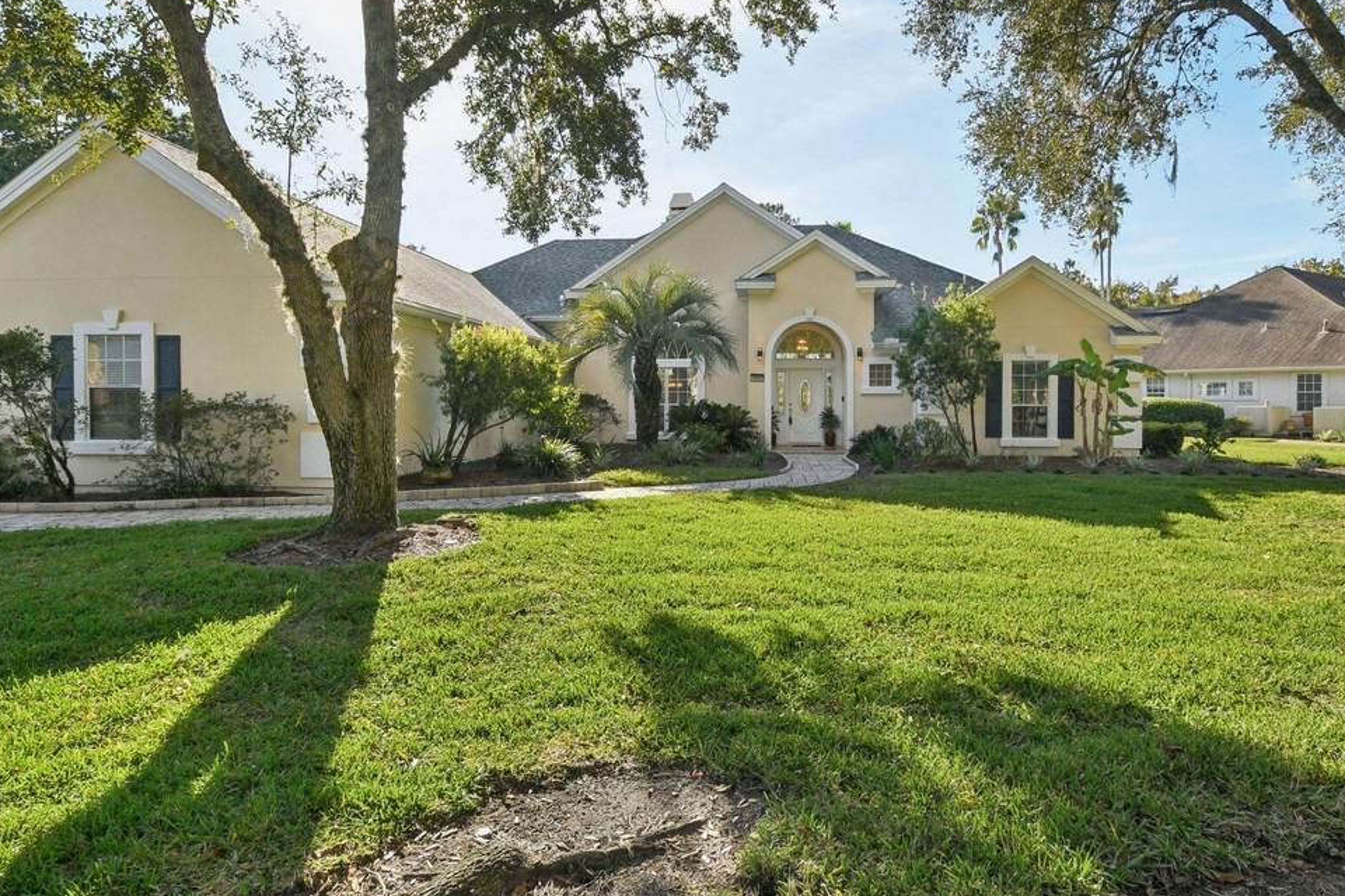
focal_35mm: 20
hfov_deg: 84.0
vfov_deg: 61.8
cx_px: 663
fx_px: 747
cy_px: 401
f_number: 8
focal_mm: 10
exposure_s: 1/400
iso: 400
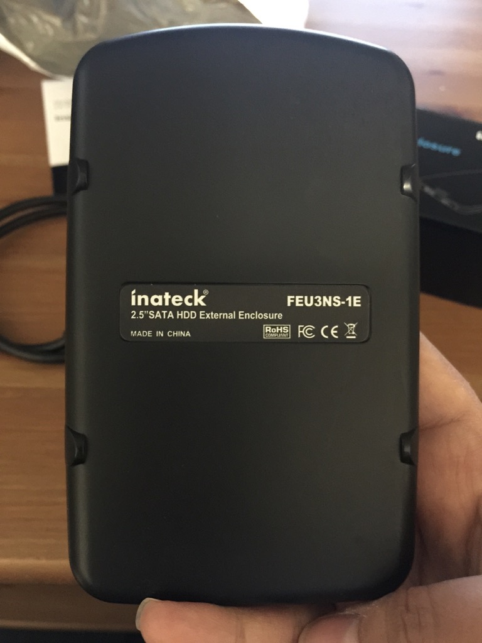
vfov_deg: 61.7
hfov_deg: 48.2
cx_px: 241
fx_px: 538
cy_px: 322
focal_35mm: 29
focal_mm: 4.15
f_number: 2.2
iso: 250
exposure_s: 1/4
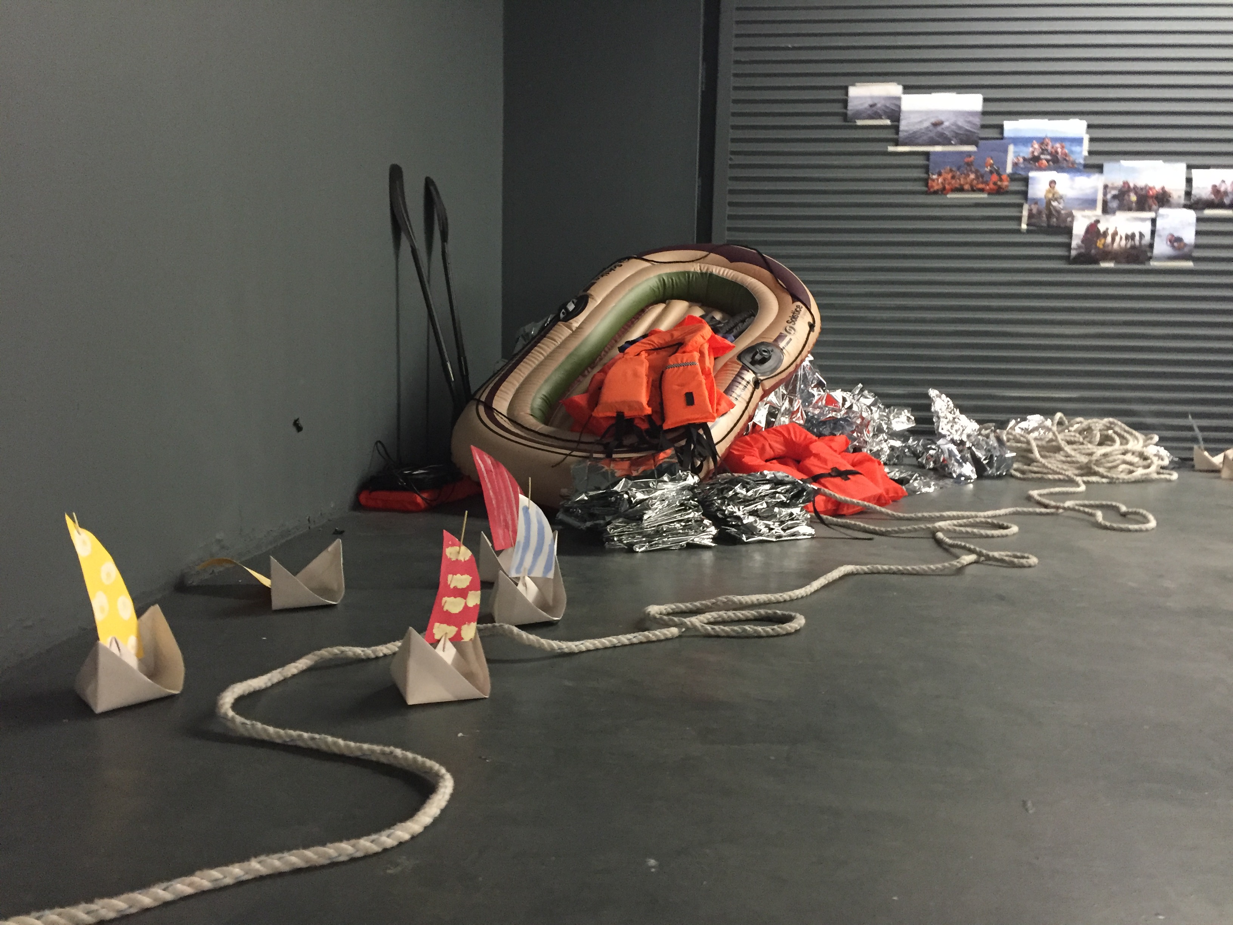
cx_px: 616
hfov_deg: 61.7
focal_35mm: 29
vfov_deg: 48.2
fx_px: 1033
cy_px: 462
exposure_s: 1/15
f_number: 2.2
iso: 320
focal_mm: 4.15
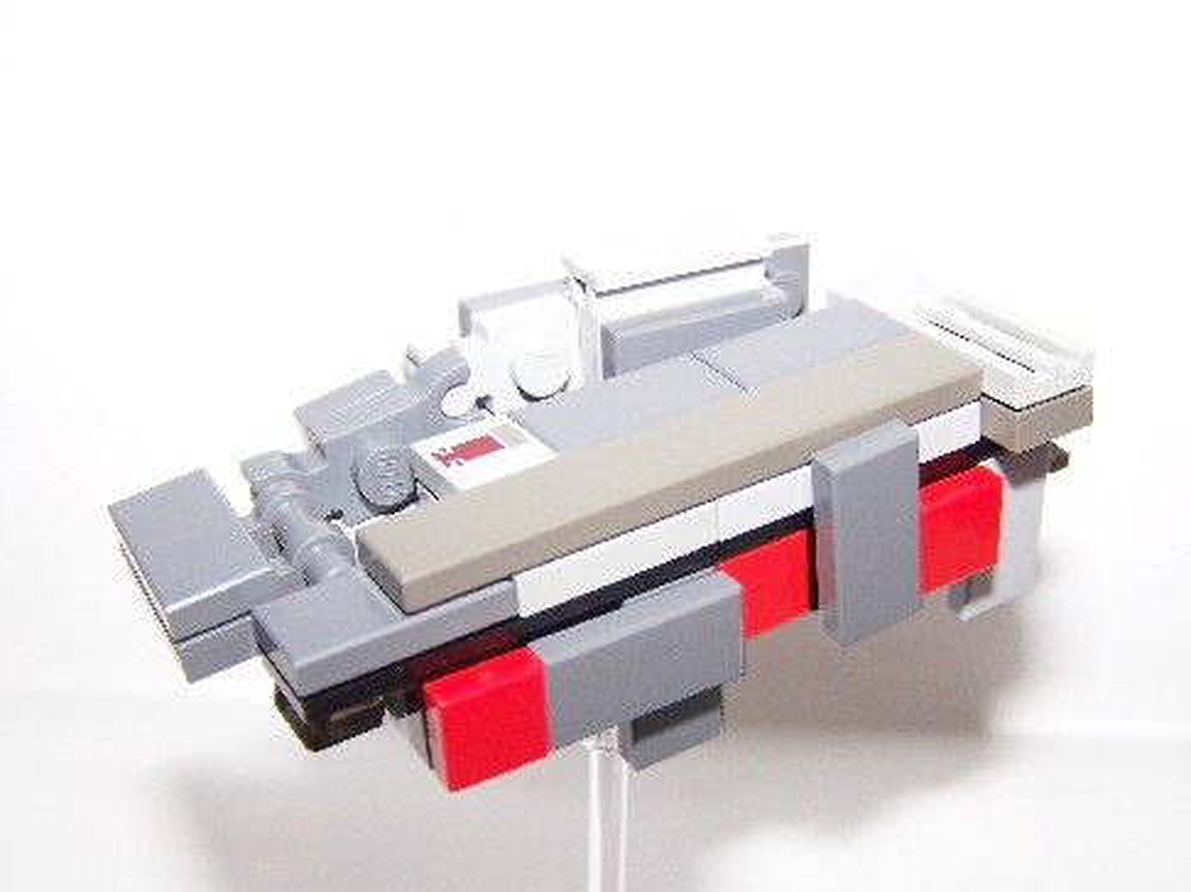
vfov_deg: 28.9
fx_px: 1719
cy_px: 582
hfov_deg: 38.2
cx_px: 621
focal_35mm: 50
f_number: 2.8
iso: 80
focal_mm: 6.3
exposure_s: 1/60
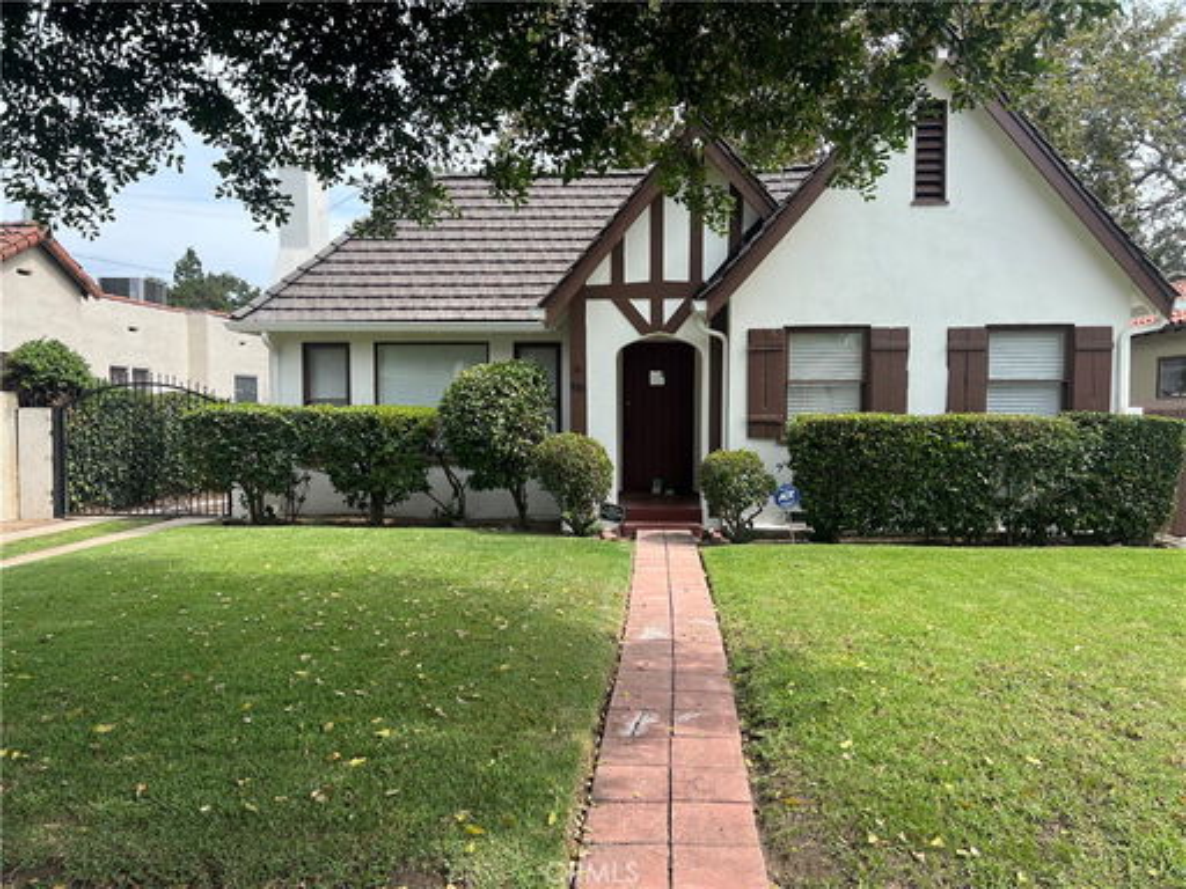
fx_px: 891
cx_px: 593
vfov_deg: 53.1
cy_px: 444
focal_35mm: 26
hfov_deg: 67.3
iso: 50
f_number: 1.5
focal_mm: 5.7
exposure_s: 1/1511
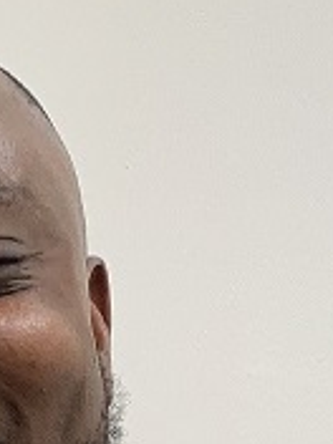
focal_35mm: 149
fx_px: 1911
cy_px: 956
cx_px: -131
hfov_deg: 9.7
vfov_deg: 11.6
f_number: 1.8
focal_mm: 4.25
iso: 64
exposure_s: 1/60
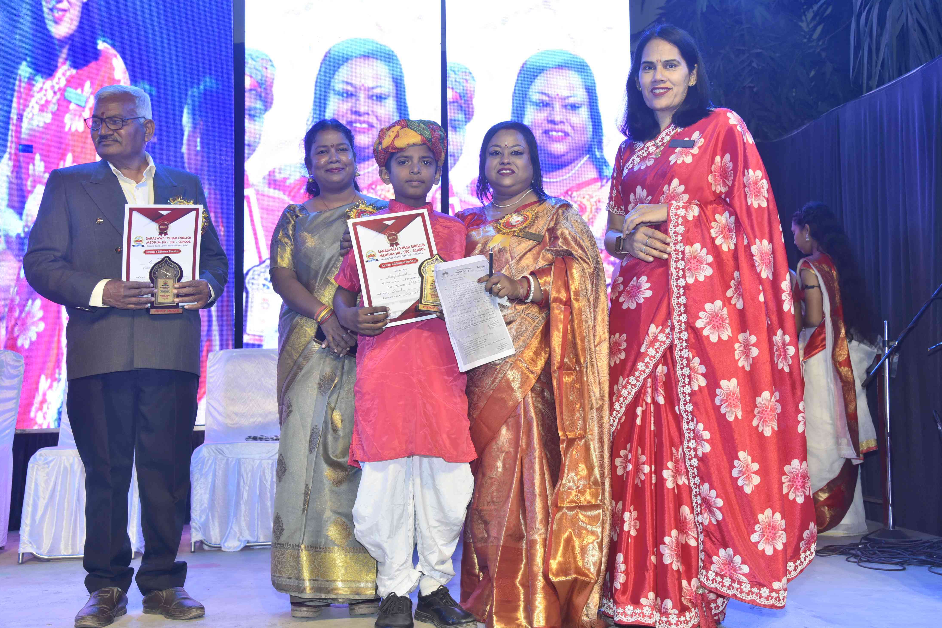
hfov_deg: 49.6
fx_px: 1020
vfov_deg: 34.2
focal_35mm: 39
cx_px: 474
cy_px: 317
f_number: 5
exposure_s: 1/200
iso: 500
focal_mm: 38
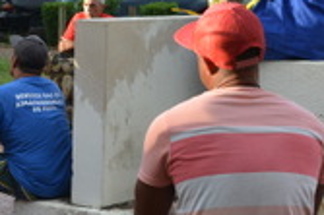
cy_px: 168
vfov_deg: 9.9
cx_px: -47
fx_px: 1241
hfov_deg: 14.5
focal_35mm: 138
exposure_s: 1/160
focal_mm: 24
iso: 200
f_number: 6.3
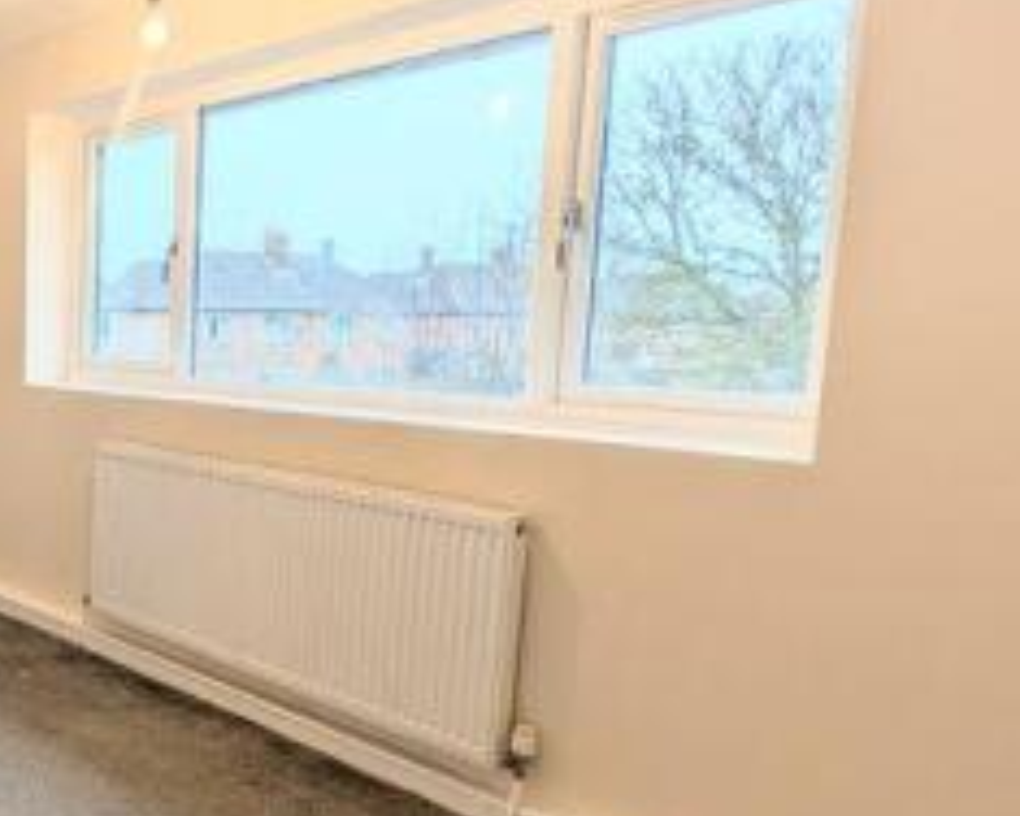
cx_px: -72
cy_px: 428
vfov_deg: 50.0
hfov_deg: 46.6
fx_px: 875
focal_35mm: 29
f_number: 1.7
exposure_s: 1/193
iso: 45
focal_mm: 2.02
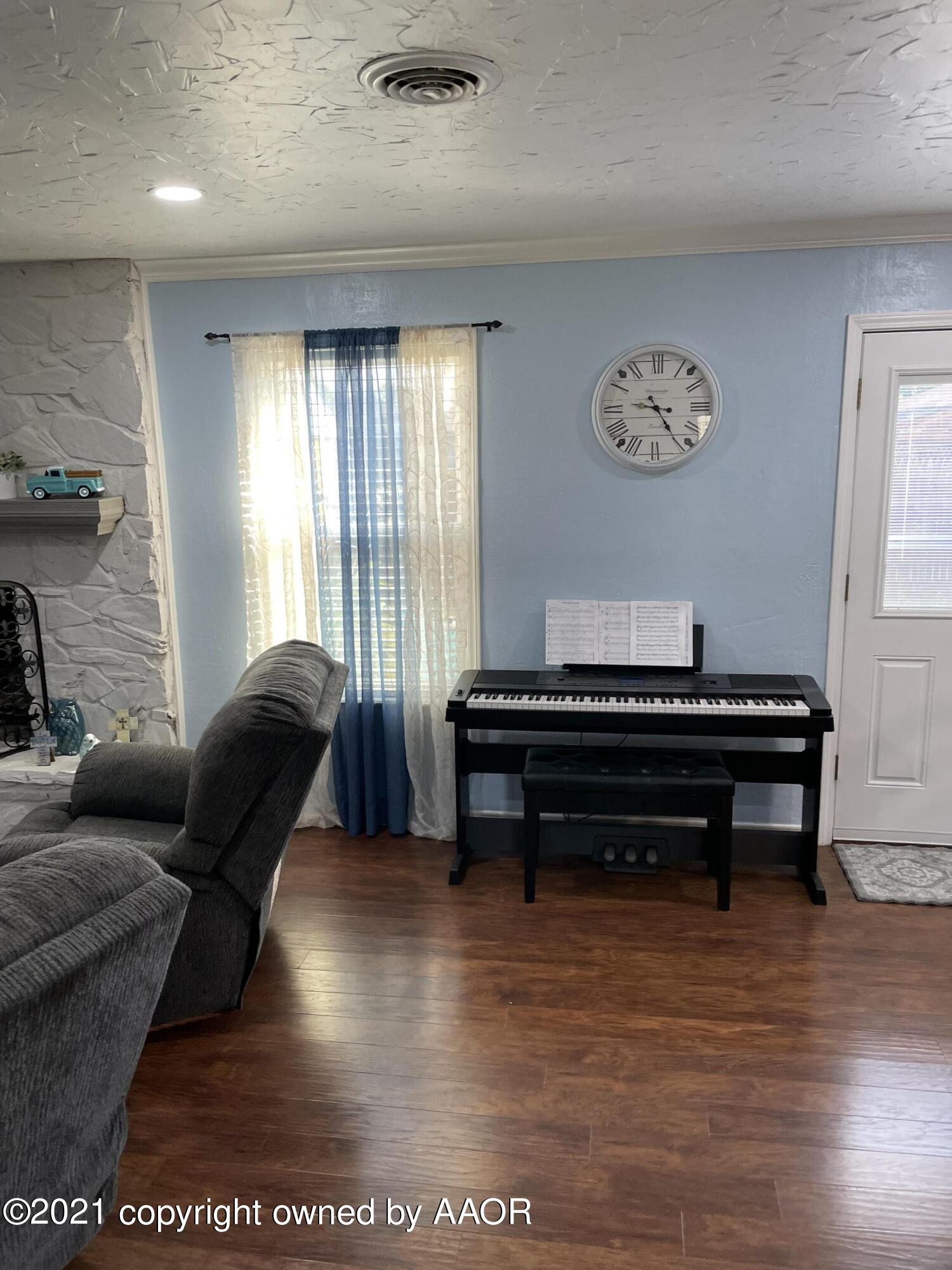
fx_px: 953
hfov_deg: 53.1
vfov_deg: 67.3
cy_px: 635
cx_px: 476
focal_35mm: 26
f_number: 1.6
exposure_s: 1/120
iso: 125
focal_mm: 4.2
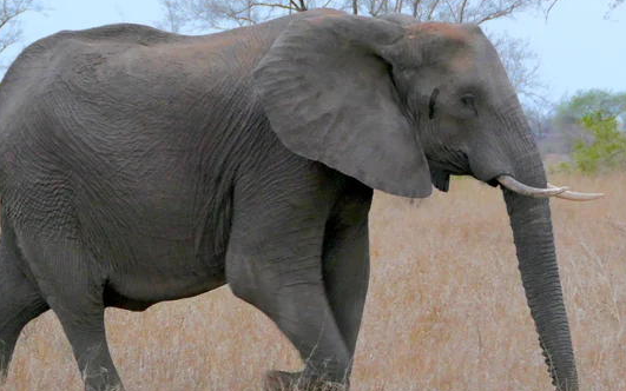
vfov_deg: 5.6
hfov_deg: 9.0
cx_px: 225
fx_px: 3976
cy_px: 175
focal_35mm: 233
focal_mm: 49.3
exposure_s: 1/80
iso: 1000
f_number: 4.2
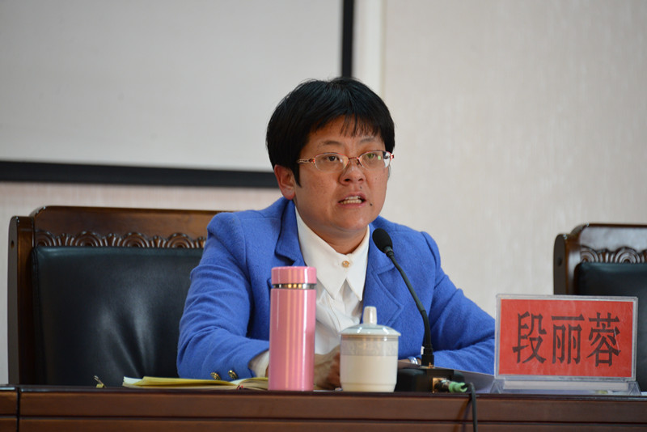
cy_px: 216
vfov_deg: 4.6
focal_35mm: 300
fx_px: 5393
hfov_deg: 6.9
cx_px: 324
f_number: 5.6
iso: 1600
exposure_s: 1/60
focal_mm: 300
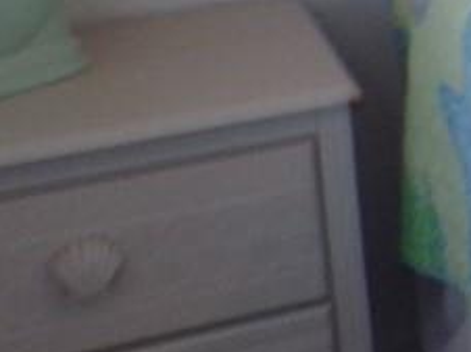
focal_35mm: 170
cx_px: 1615
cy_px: -287
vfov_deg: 8.4
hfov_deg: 8.6
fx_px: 2311
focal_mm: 4.3
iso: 103
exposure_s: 1/34
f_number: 3
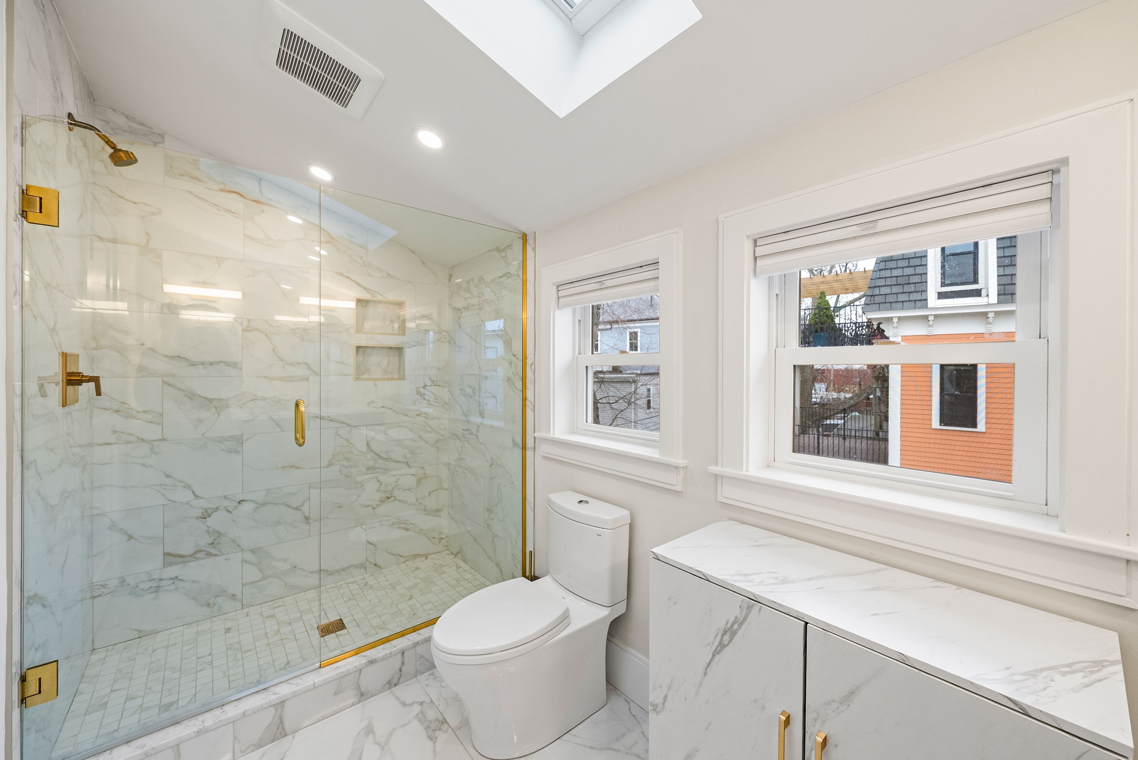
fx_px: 411
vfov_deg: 85.5
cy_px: 380
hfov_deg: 108.3
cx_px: 569
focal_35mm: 13
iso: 800
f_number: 8
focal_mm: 13
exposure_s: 1/25
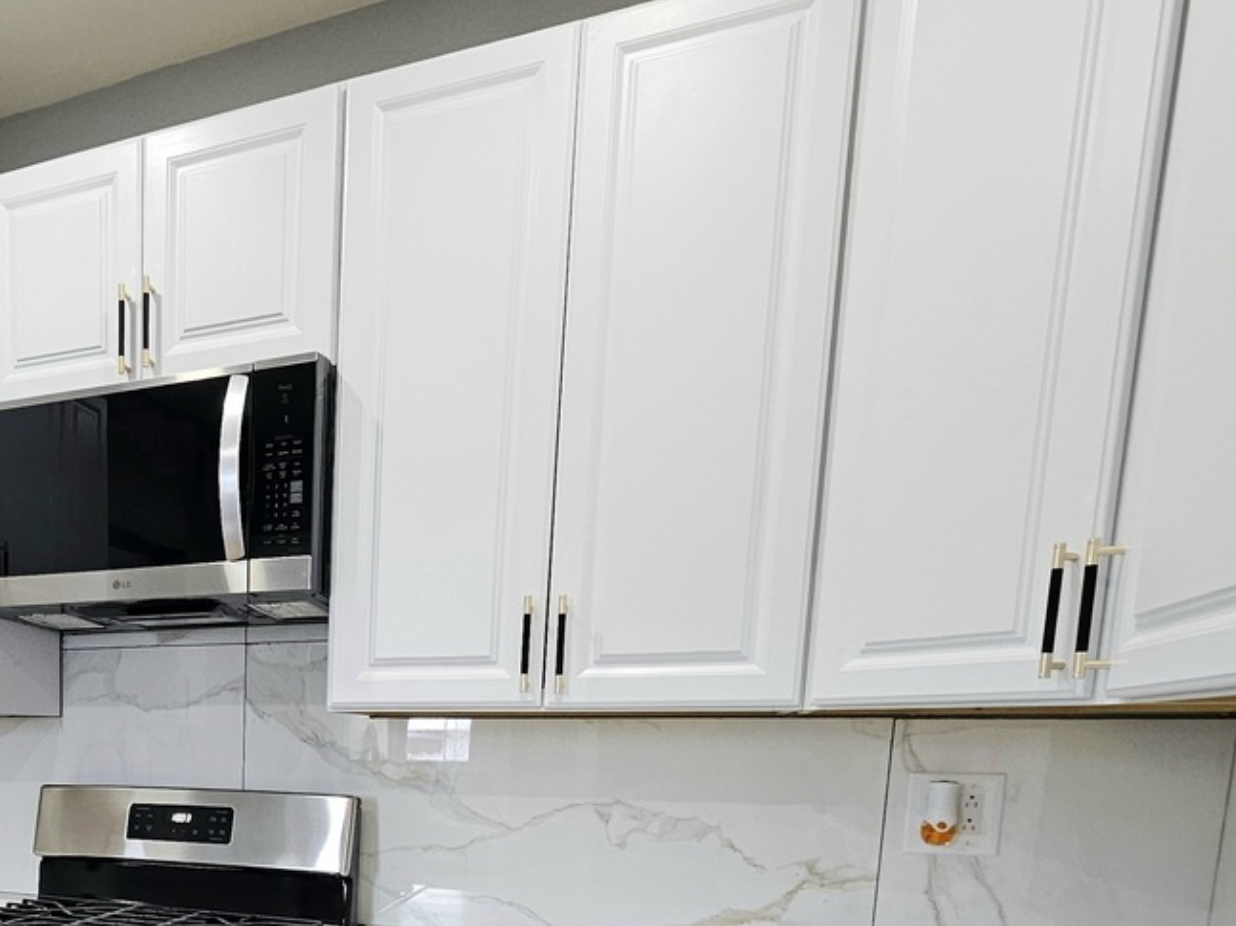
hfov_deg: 55.3
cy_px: 913
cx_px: 174
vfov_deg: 42.1
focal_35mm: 29
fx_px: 1035
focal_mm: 1.74
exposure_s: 1/60.2
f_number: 2.2
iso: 100
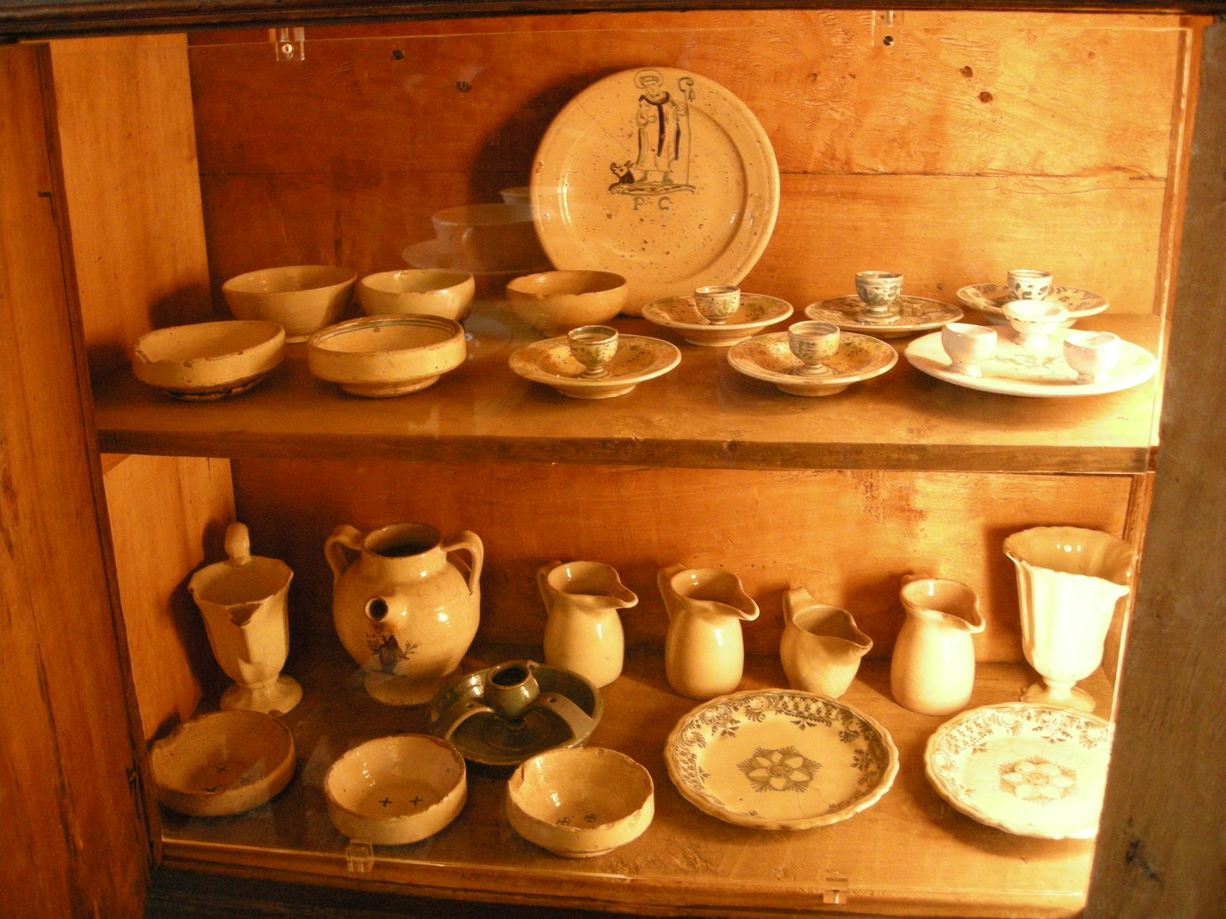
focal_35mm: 36
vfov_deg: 39.7
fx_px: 1275
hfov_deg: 51.4
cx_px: 613
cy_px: 460
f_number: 2.7
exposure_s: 1/8
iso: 425
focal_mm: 7.5
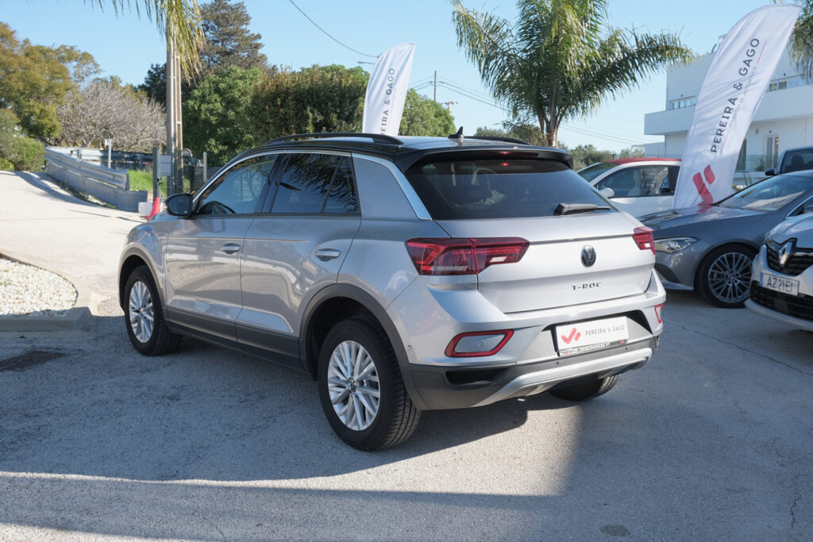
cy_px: 271
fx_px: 858
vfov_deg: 35.1
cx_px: 406
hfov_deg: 50.7
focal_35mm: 38
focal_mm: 25.6
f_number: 9
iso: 160
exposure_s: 1/125
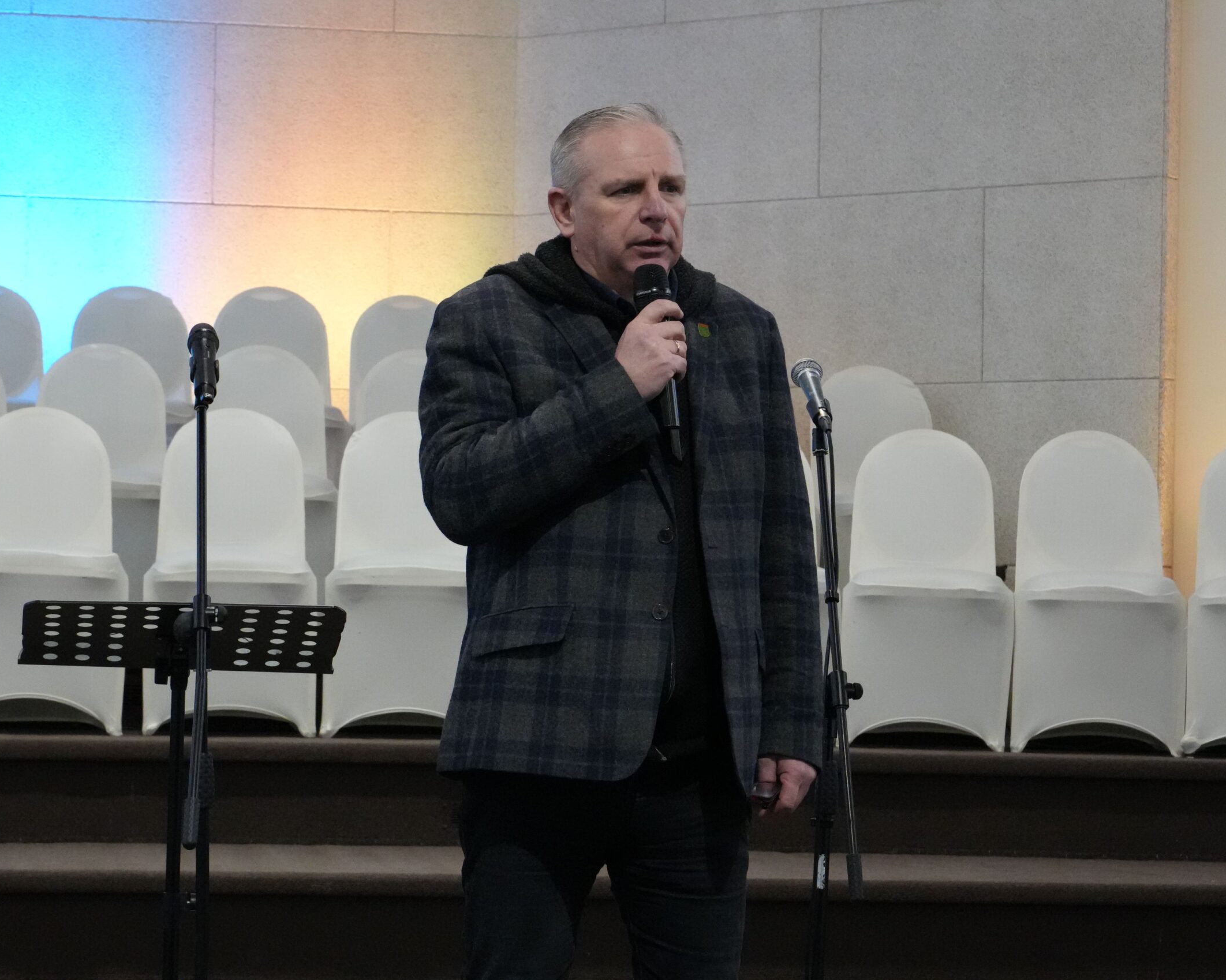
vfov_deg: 16.2
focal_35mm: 95
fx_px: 3447
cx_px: 583
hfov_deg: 20.2
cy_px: 491
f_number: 9
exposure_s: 1/100
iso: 6400
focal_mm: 56
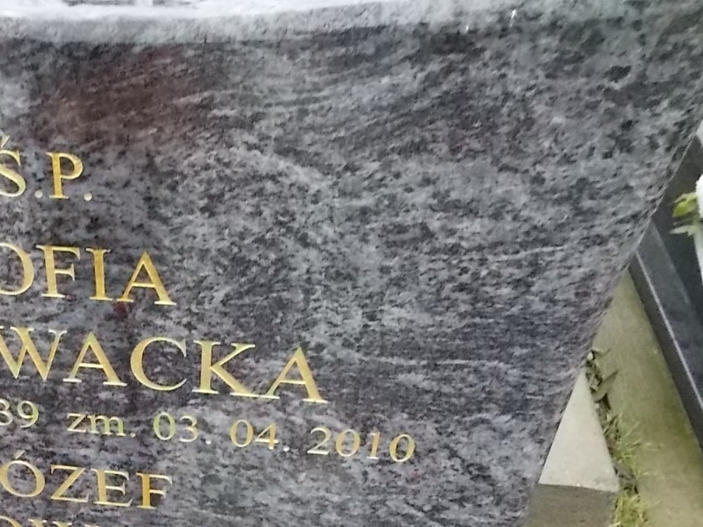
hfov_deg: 39.3
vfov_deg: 30.5
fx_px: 934
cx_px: 118
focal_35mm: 46
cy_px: 441
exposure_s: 1/50
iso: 400
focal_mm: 4.6
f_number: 3.2
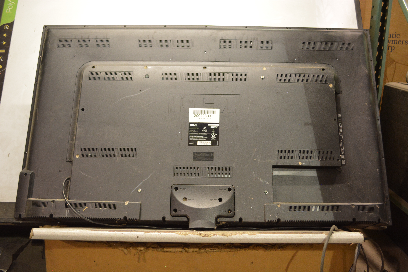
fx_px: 374
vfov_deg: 40.0
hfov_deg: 57.2
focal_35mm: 33
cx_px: 204
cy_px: 136
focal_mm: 22
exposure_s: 1/30
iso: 1250
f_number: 4
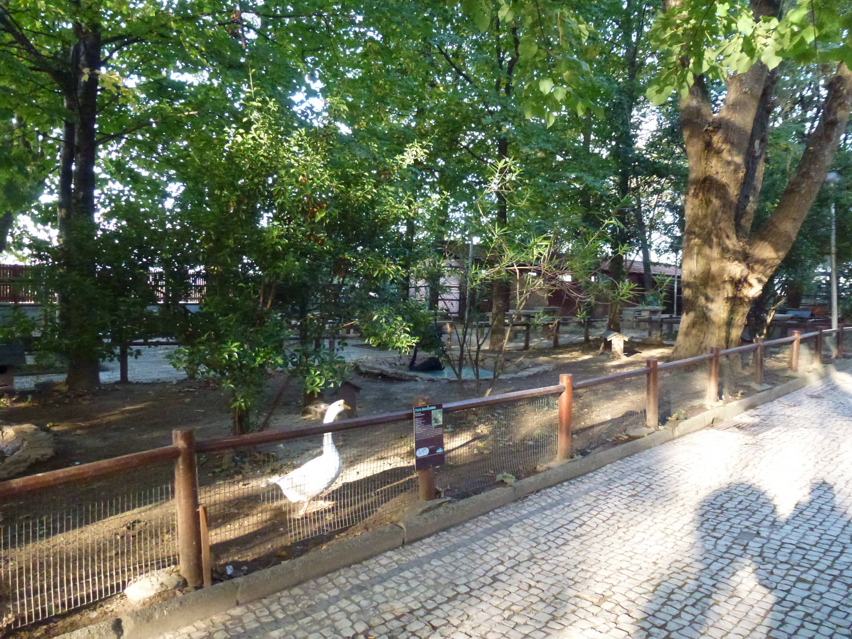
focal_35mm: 24
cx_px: 426
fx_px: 591
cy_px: 320
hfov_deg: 71.6
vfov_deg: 56.8
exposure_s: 1/125
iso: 800
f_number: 3.3
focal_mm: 4.3
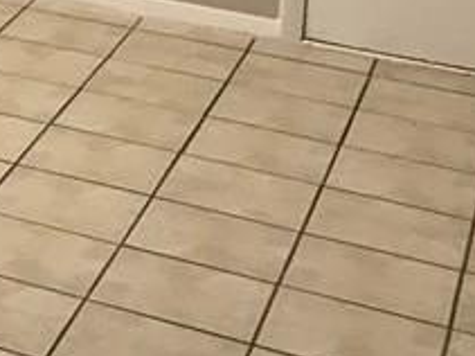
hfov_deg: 12.2
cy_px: -318
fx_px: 1865
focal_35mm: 136
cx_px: -574
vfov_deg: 10.2
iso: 50
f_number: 1.8
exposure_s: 1/15
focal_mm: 3.99
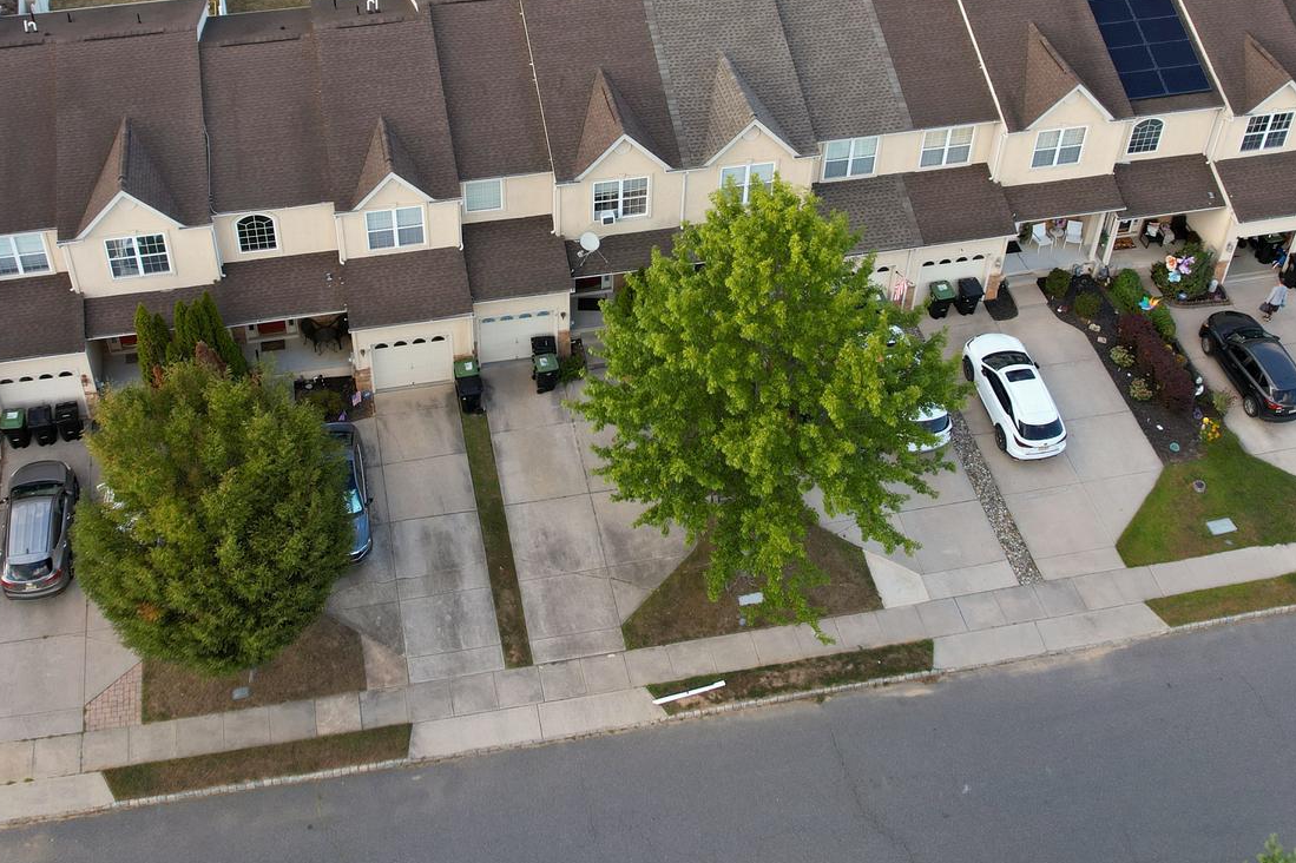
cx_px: 585
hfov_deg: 47.4
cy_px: 186
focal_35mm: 41
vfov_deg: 31.8
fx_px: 1475
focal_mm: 8.38
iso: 100
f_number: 2.8
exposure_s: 1/50
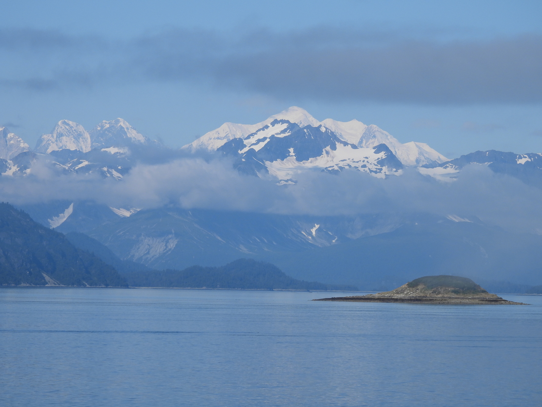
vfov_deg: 7.4
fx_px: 3131
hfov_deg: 9.9
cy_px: 204
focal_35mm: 200
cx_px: 271
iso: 100
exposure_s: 1/1600
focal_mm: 35.7
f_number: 4.5
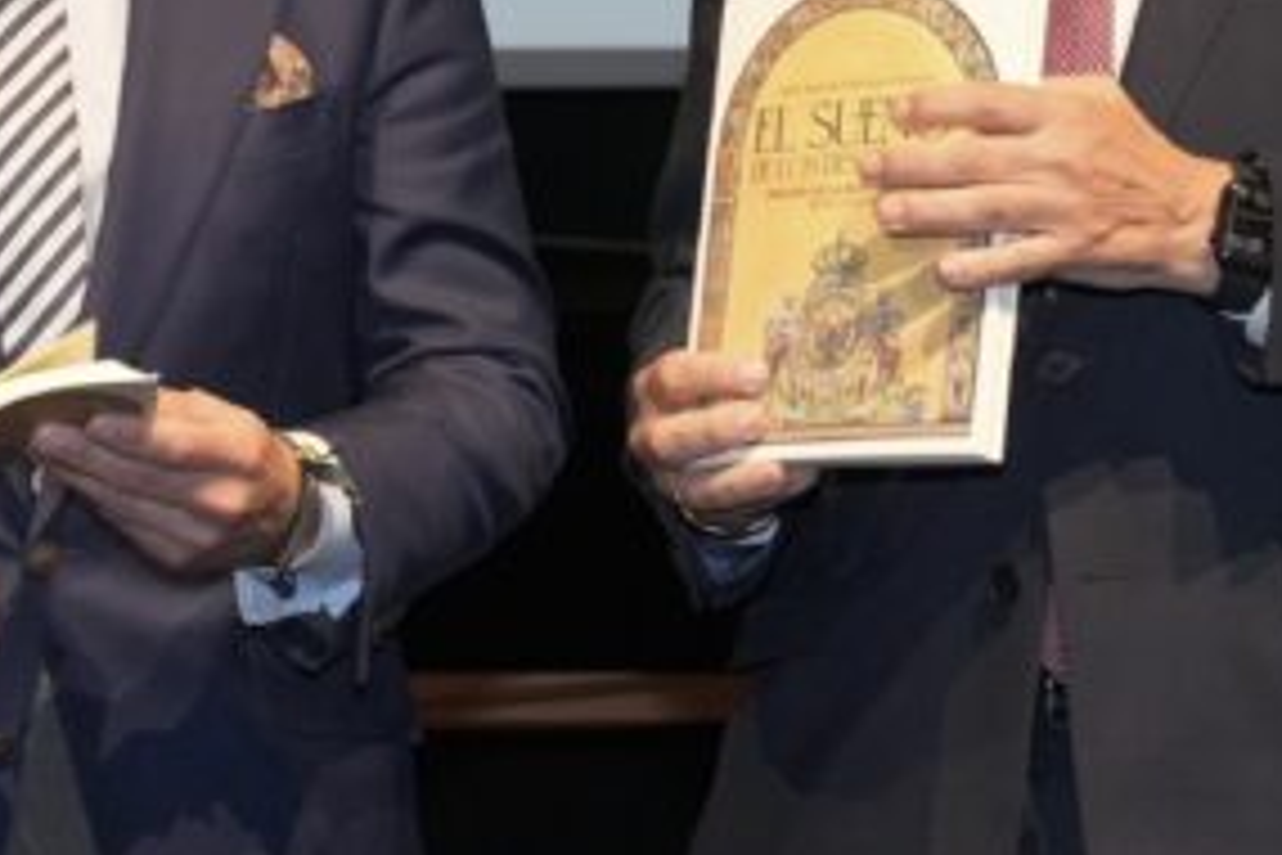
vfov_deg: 8.1
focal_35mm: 169
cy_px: 142
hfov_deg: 12.2
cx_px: 517
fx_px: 6018
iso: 2000
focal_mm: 47
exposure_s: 1/160
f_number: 6.3
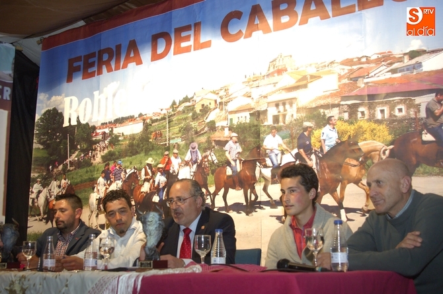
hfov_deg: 46.4
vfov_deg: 31.8
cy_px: 147
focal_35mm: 42
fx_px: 516
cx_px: 222
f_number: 4
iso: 800
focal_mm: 28
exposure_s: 1/30
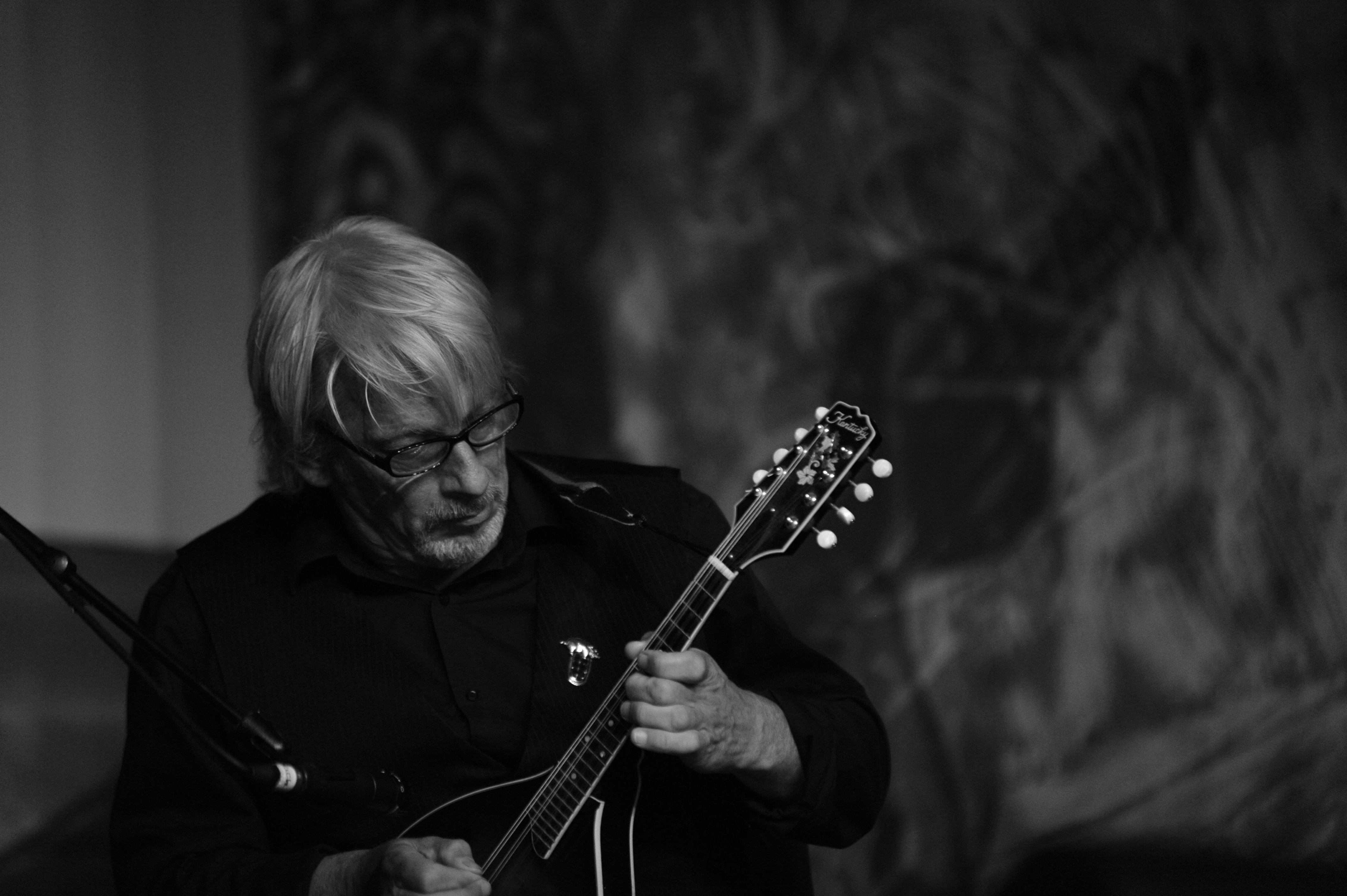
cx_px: 674
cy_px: 448
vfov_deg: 6.9
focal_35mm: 200
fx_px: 7478
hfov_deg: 10.3
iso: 2000
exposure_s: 1/500
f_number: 2.8
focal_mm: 200
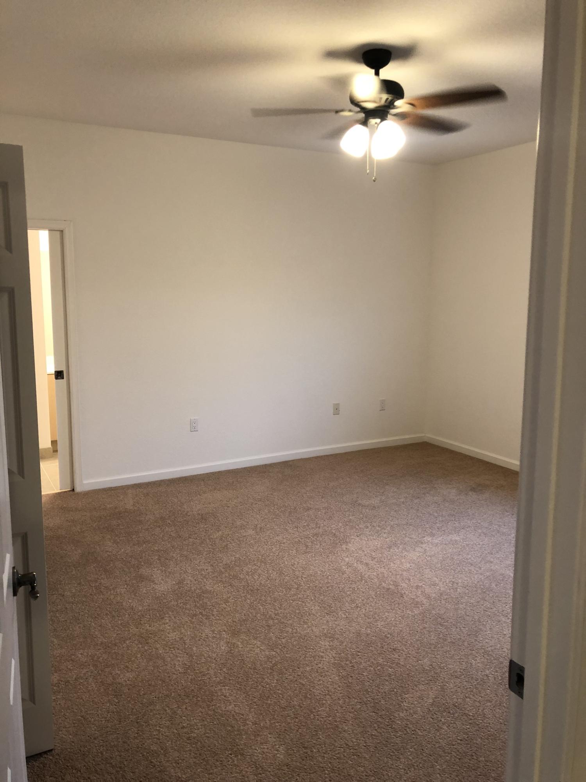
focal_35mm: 28
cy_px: 391
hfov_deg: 49.7
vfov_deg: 63.4
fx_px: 632
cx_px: 293
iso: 50
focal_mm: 4
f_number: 1.8
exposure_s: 1/15
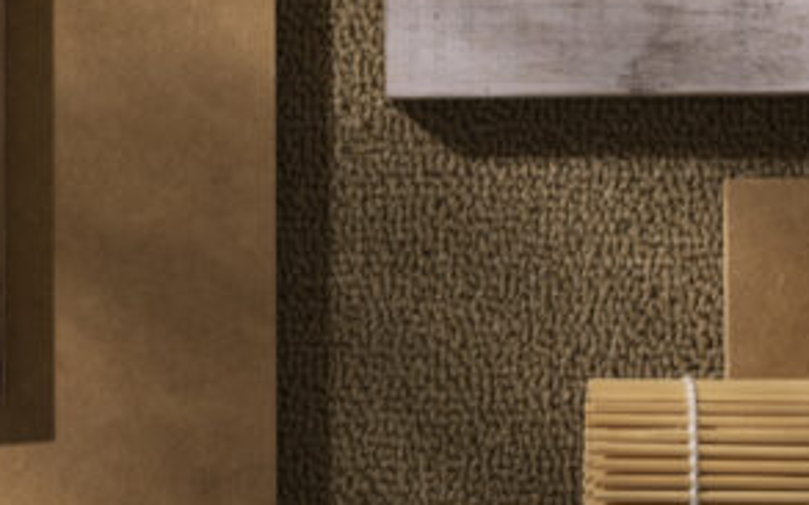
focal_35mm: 178
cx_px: 563
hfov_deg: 11.8
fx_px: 3924
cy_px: 113
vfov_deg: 7.4
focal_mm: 50
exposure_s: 1/125
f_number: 10
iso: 250
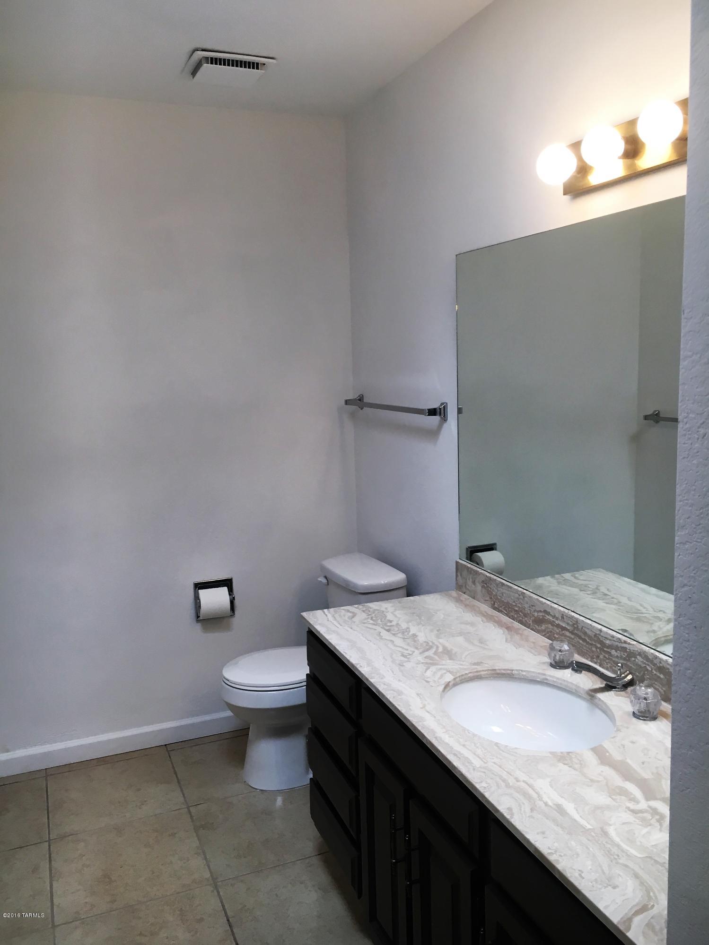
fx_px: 792
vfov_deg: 61.7
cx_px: 354
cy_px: 472
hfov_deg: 48.2
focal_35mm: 29
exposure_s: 1/40
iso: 25
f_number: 2.2
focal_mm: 4.15
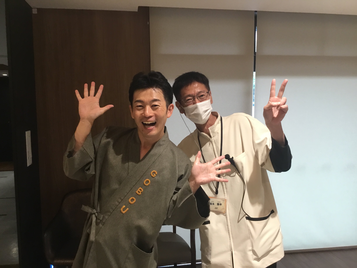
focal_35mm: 31
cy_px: 134
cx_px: 178
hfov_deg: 58.4
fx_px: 320
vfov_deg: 45.4
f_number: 2.4
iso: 100
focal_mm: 3.3
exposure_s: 1/30
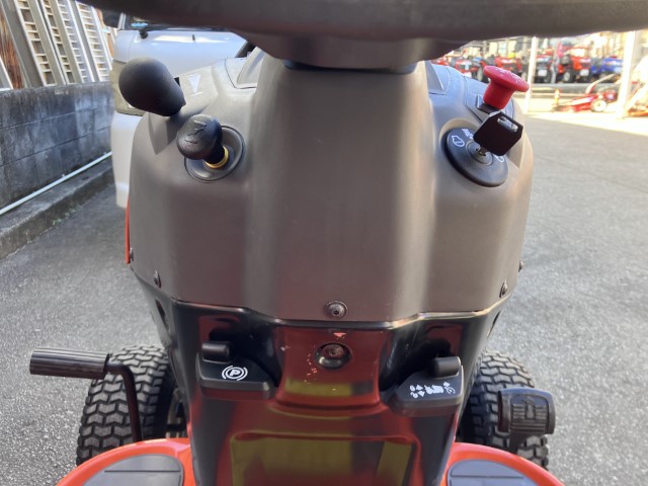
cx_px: 324
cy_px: 243
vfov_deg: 49.7
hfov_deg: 63.4
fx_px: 524
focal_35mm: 28
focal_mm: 3.99
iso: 80
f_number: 1.8
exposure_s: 1/121
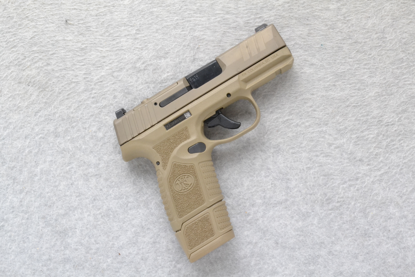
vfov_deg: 20.2
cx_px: 208
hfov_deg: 29.9
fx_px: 778
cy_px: 138
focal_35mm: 68
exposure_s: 1/60
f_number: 20
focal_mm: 45
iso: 3200
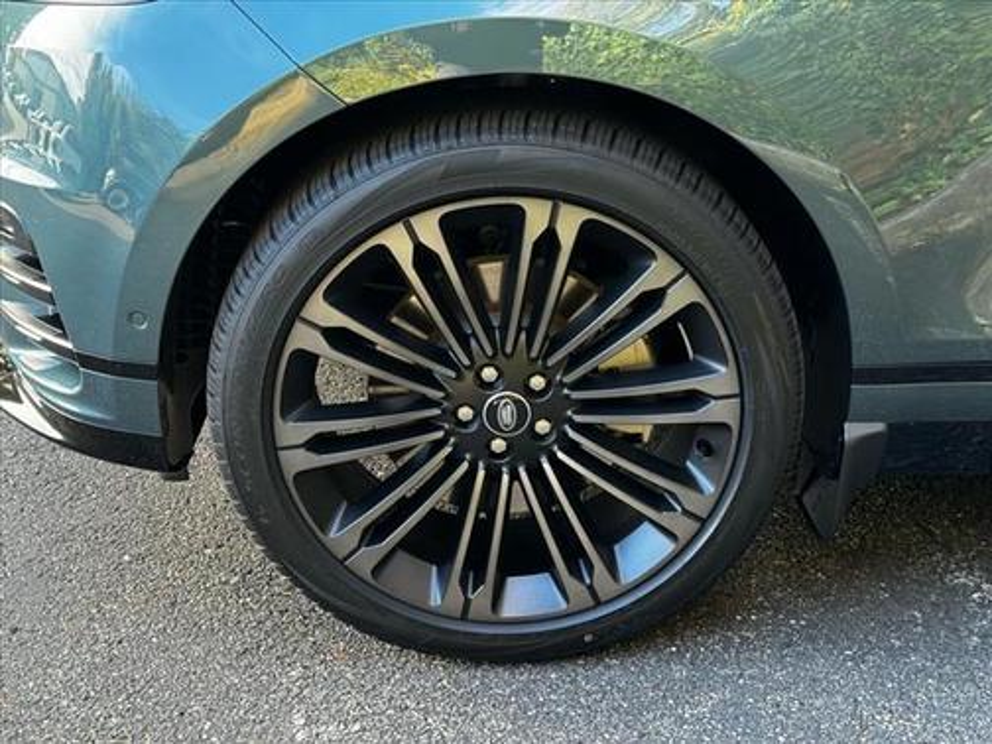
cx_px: 496
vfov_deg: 30.3
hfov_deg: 39.7
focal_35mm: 48
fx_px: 1376
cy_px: 372
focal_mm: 6.76
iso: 100
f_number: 1.78
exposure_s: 1/60
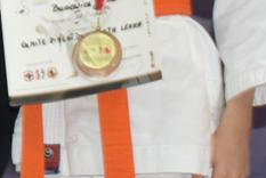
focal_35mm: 347
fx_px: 2567
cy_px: -119
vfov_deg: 3.9
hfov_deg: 5.8
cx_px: -234
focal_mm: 30
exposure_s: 1/30
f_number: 4
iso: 400
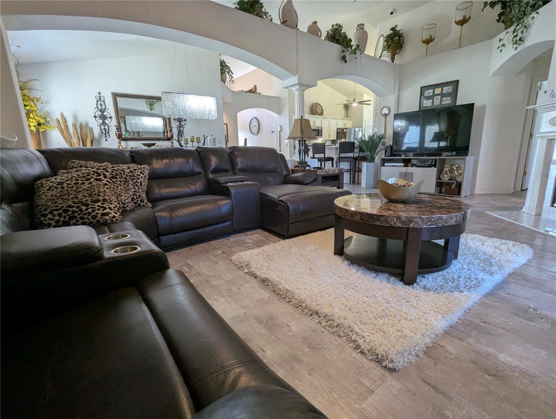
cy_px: 210
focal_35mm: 16
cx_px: 278
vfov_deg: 78.2
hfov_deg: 94.4
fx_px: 257
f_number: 2.2
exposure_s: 1/40
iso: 107
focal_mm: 2.35
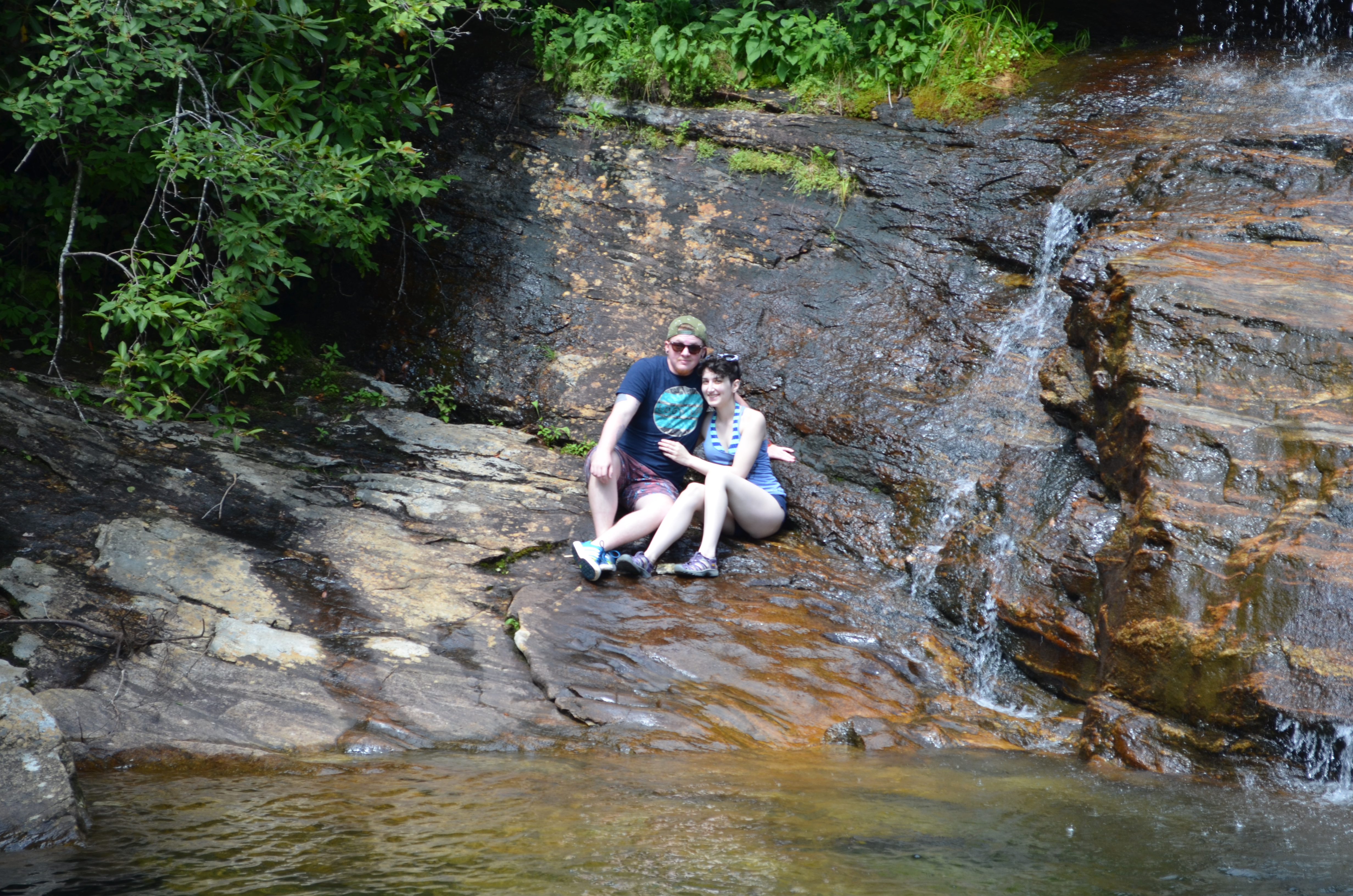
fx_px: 3094
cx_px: 676
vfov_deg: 16.5
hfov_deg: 24.7
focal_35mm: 82
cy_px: 448
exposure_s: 1/160
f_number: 6.3
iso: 200
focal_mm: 55
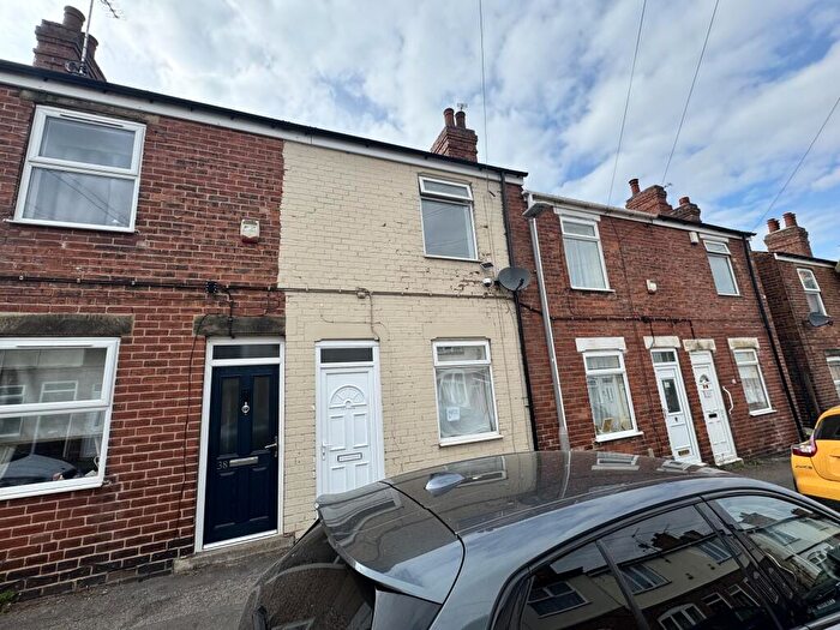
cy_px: 315
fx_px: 340
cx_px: 420
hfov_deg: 102.1
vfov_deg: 85.7
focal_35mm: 14
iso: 40
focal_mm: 2.22
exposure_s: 1/980
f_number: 2.2
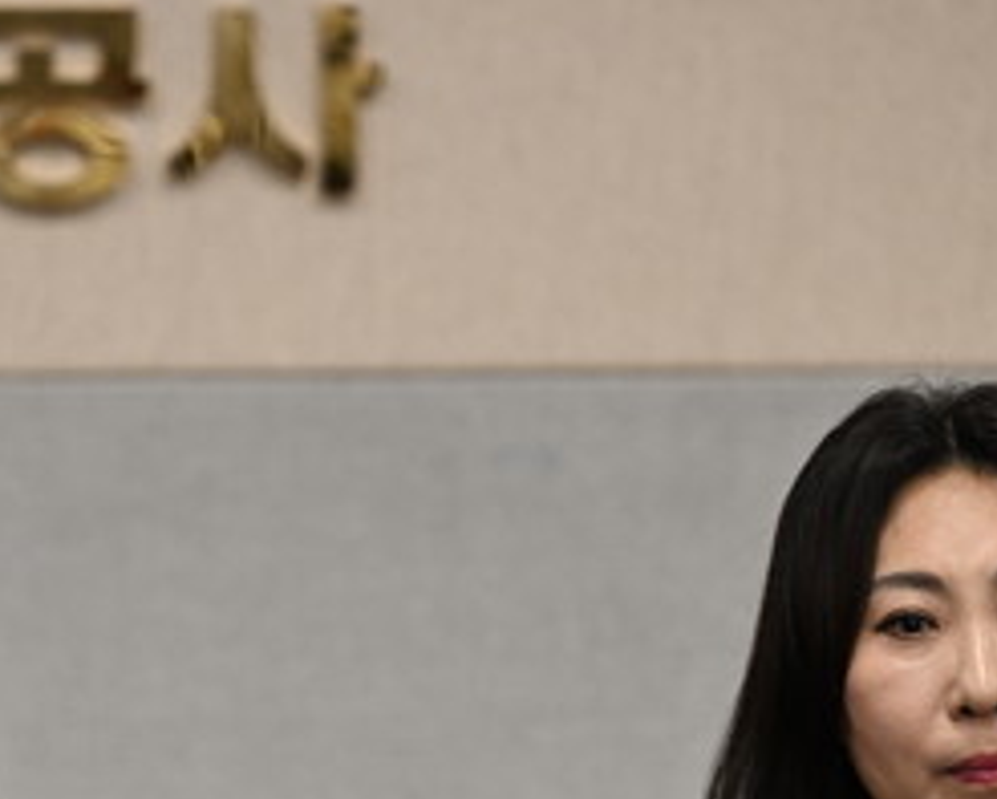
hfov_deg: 3.7
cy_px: 799
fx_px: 15557
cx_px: 353
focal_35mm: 527
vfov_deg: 2.9
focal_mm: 230
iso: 2000
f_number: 5
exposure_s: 1/250
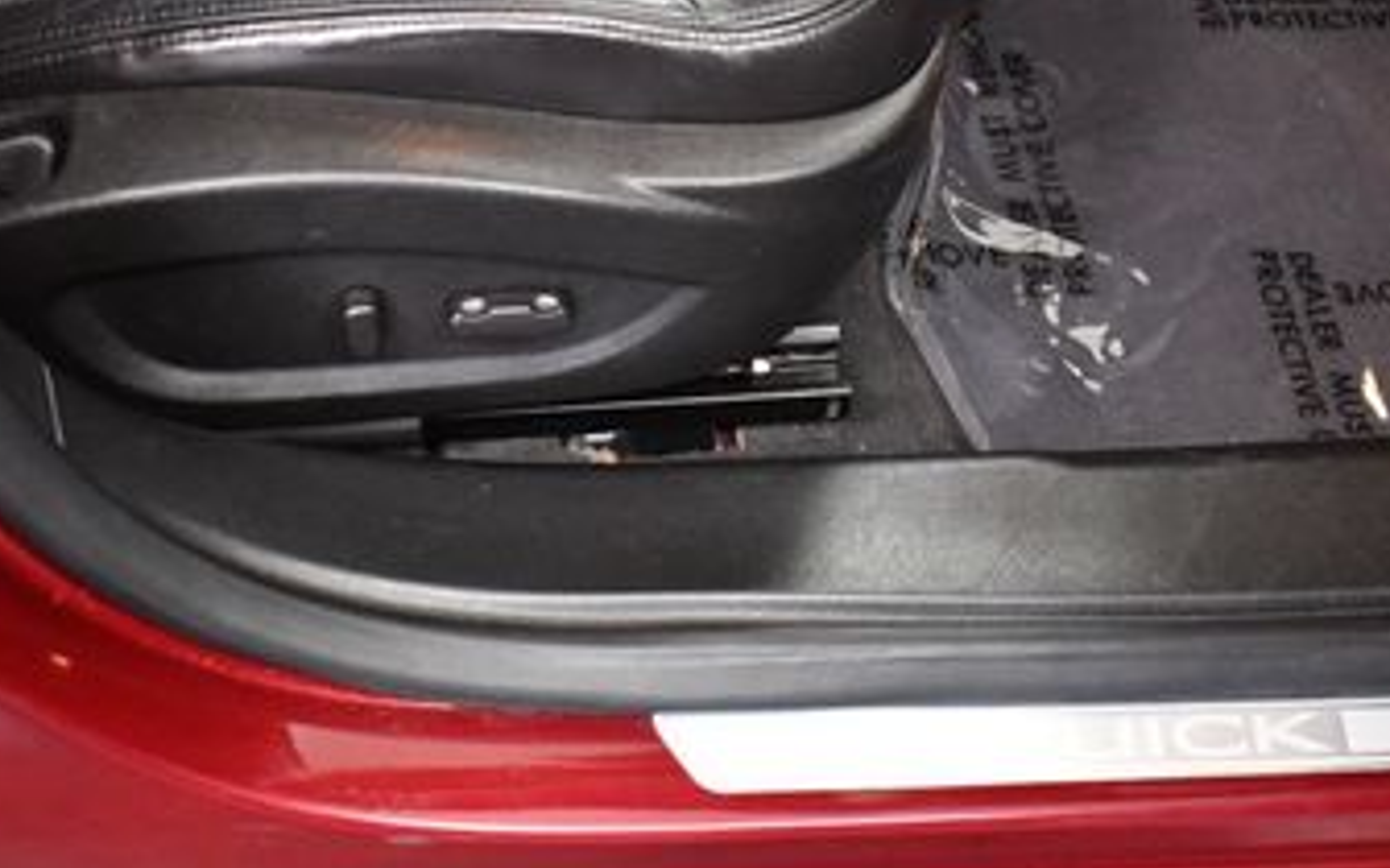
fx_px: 2652
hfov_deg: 29.4
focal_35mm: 70
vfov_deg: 18.6
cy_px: 376
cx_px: 728
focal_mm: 18
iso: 3200
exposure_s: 1/80
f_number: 3.5
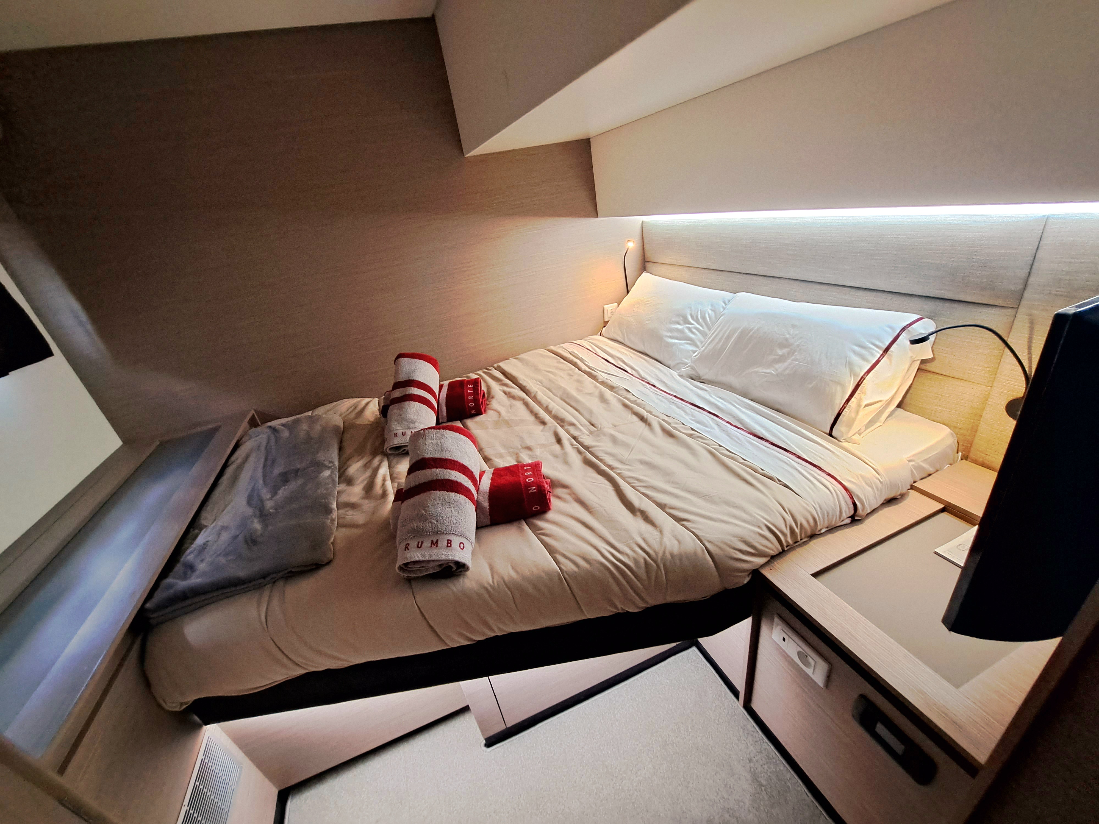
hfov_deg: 106.2
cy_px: 412
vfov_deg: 89.9
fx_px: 413
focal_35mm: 13
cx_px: 550
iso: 200
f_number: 2.2
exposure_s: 1/33
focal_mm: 1.74
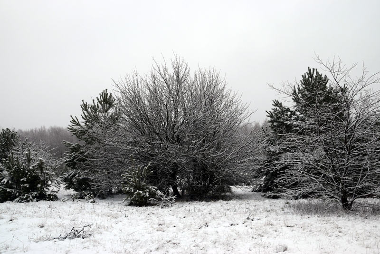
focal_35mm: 36
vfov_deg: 36.9
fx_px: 380
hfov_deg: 53.1
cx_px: 190
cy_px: 127
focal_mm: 24
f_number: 9
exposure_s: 1/125
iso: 400
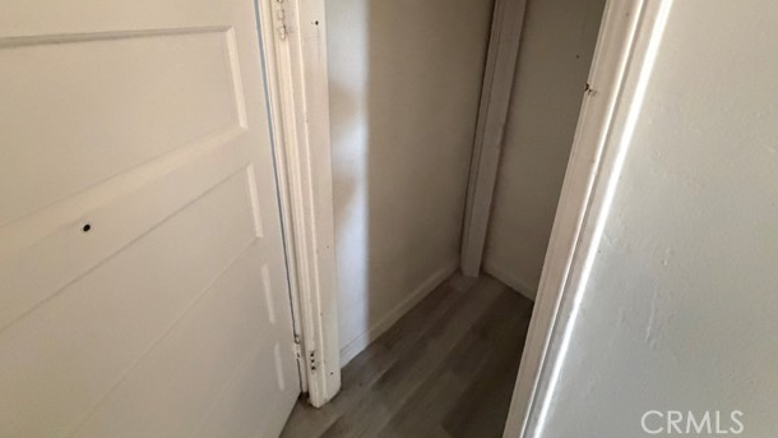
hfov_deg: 99.4
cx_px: 383
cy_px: 134
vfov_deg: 64.7
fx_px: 330
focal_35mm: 16
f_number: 2.2
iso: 1250
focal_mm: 2.22
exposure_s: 1/59
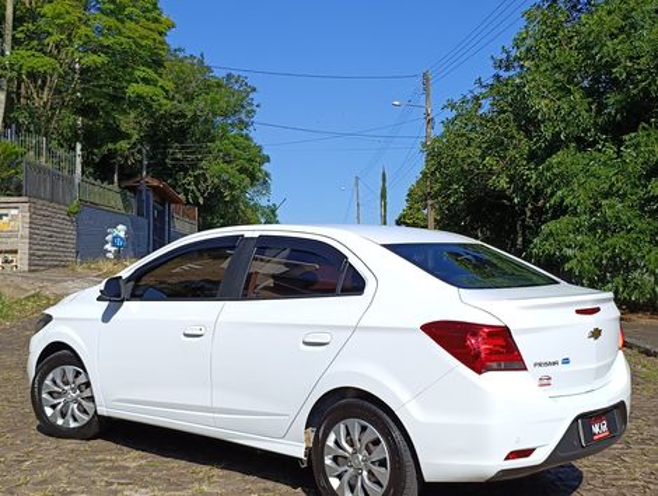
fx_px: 495
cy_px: 248
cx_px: 329
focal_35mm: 26
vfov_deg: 53.2
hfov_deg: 67.2
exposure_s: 1/3891
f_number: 1.5
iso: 87
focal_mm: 4.94
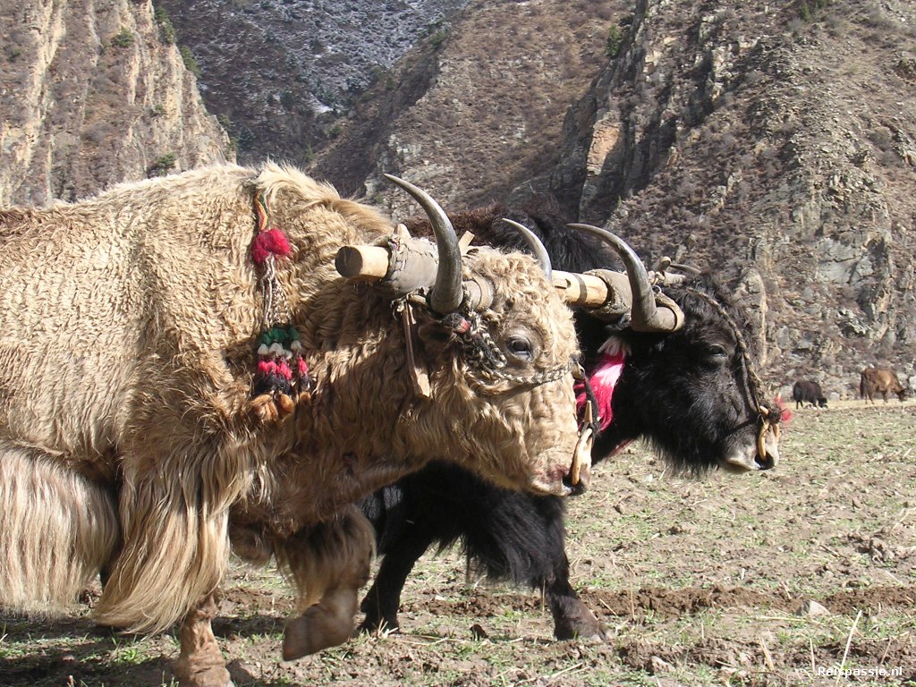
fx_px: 2011
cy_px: 344
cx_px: 458
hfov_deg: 25.7
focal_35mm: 76
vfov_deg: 19.4
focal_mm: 11.6
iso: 100
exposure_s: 1/252
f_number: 3.9
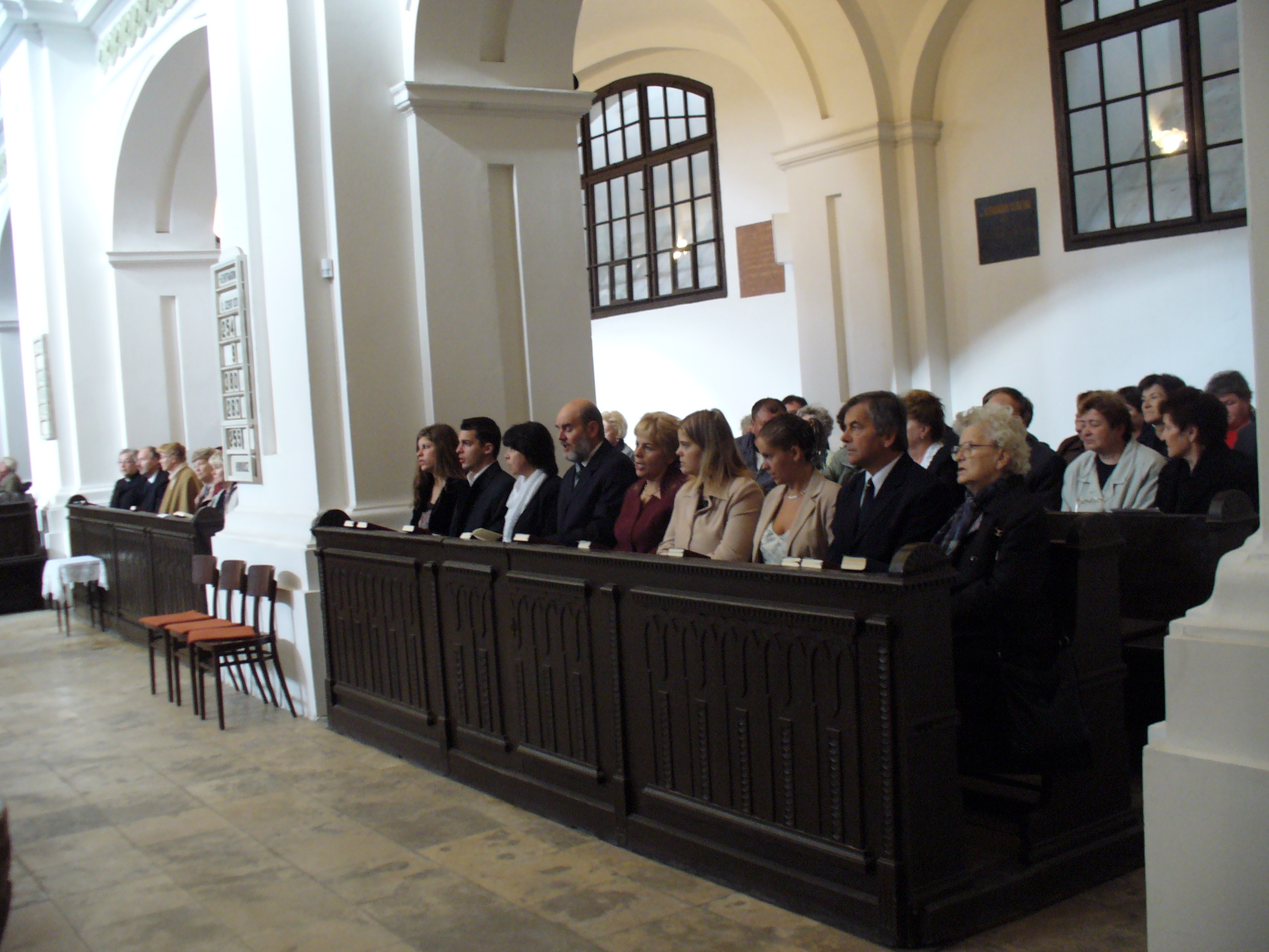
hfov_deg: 50.1
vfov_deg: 38.7
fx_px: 1356
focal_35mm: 37
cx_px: 634
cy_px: 476
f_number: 2.8
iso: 200
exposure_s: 1/10
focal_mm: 6.1
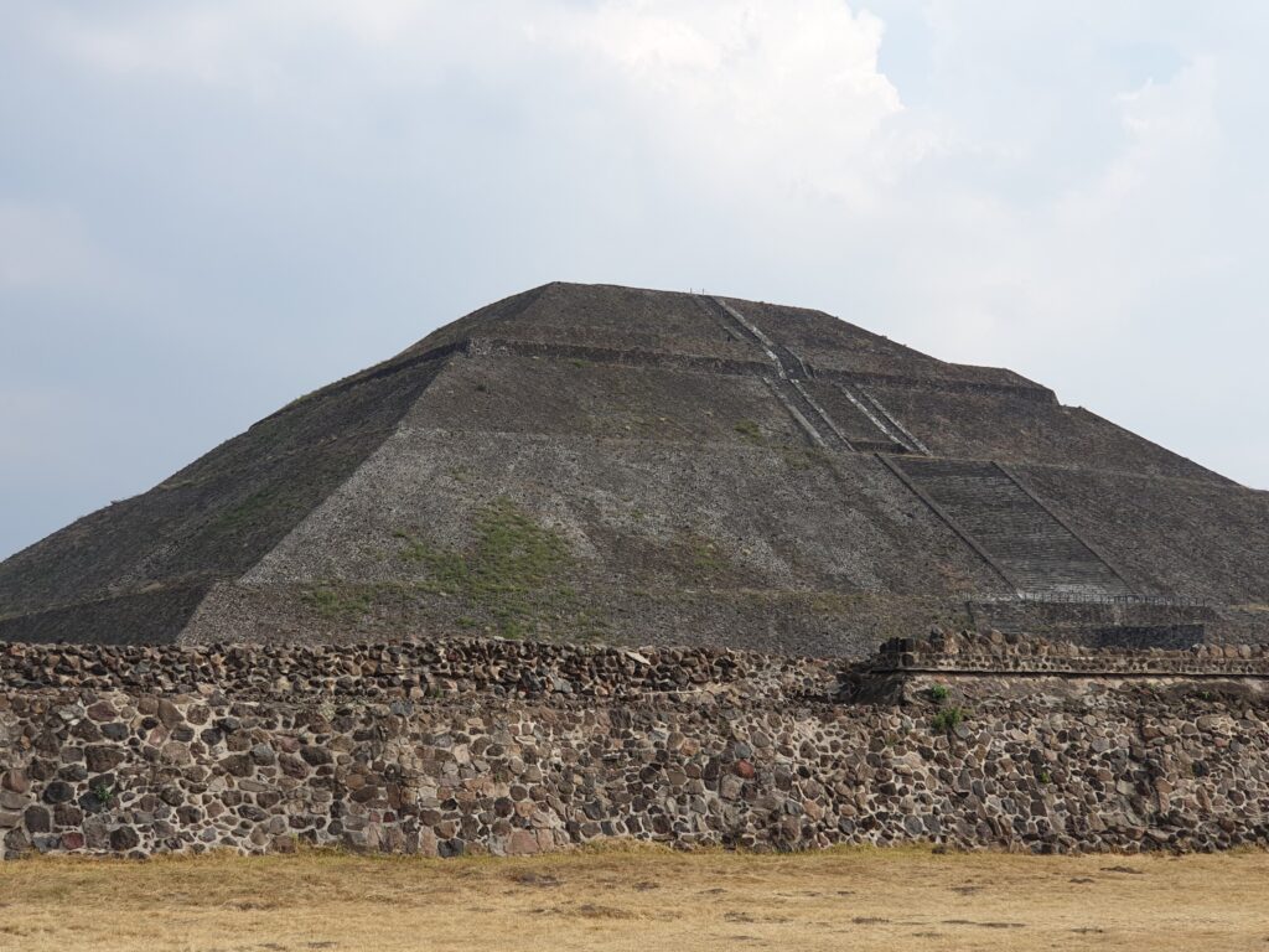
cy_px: 476
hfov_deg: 36.8
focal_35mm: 52
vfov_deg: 28.0
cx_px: 634
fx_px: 1906
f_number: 2.4
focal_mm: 6
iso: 100
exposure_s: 1/775
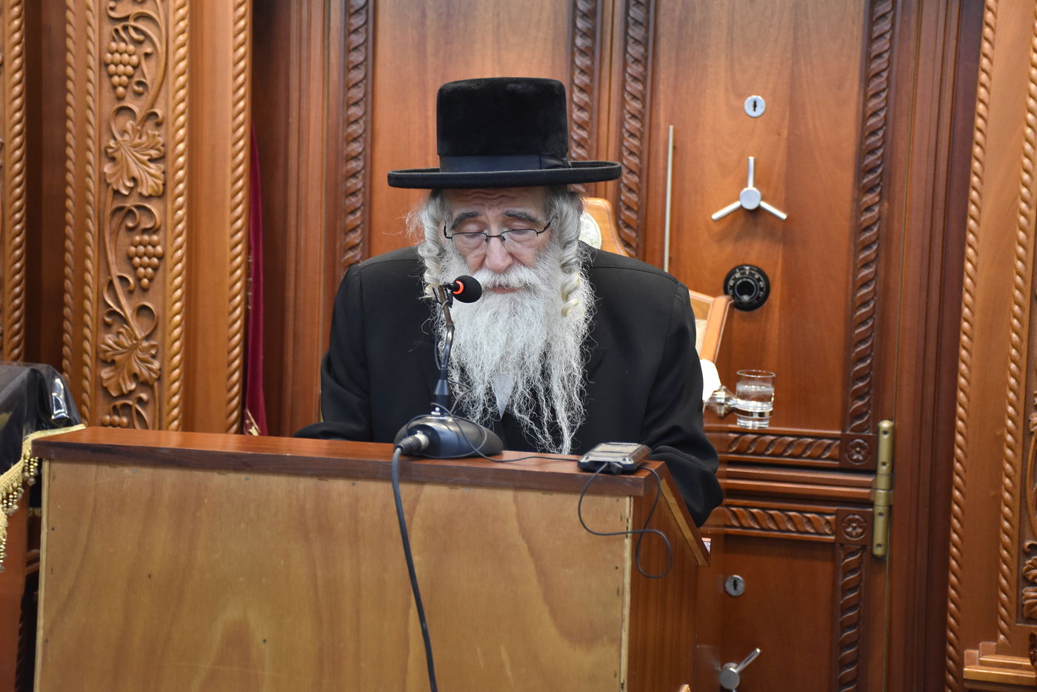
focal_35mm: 75
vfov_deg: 18.2
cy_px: 346
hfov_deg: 27.0
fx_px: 2161
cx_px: 518
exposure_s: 1/80
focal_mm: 50
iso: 1600
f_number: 5.6
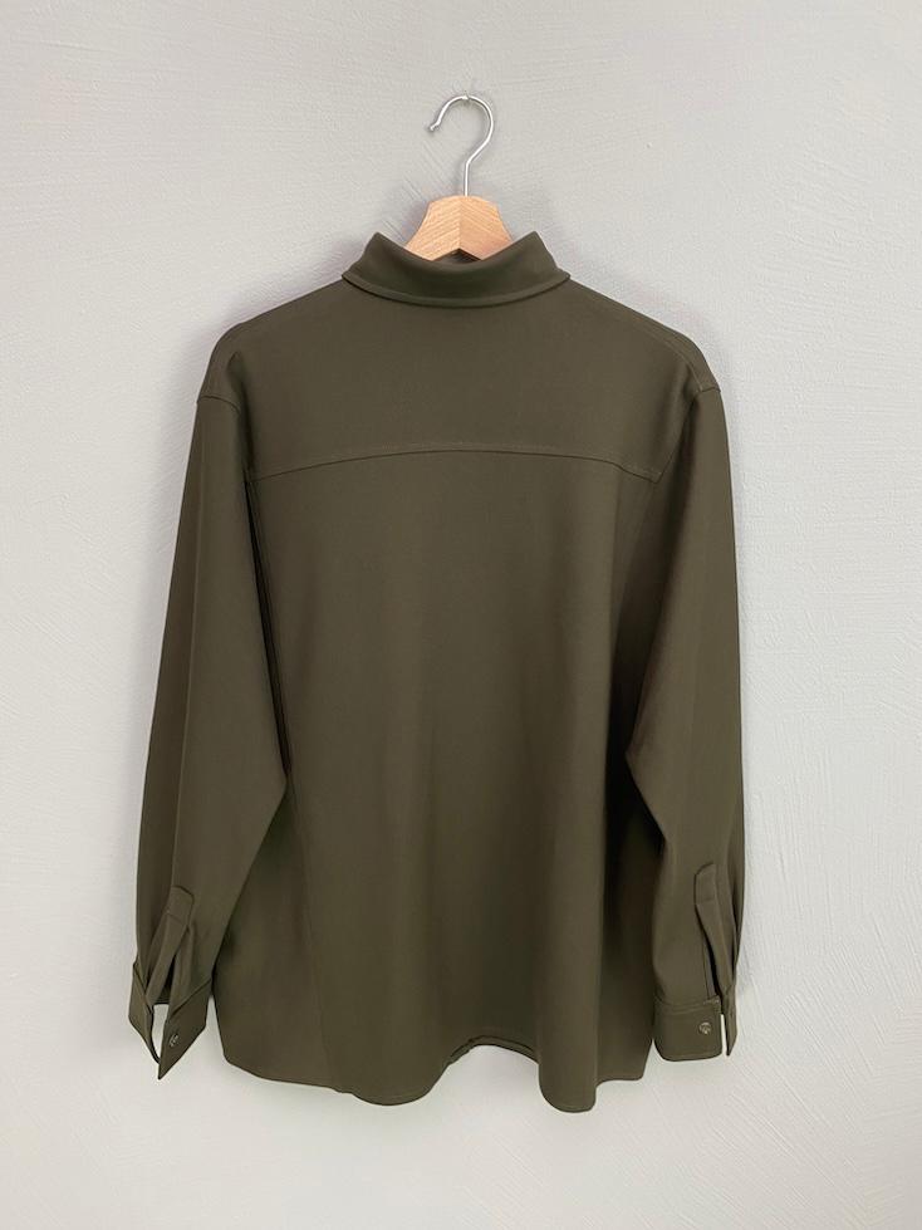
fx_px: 924
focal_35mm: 26
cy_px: 615
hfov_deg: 53.1
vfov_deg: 67.3
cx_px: 461
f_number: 1.8
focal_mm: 4.25
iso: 64
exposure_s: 1/50
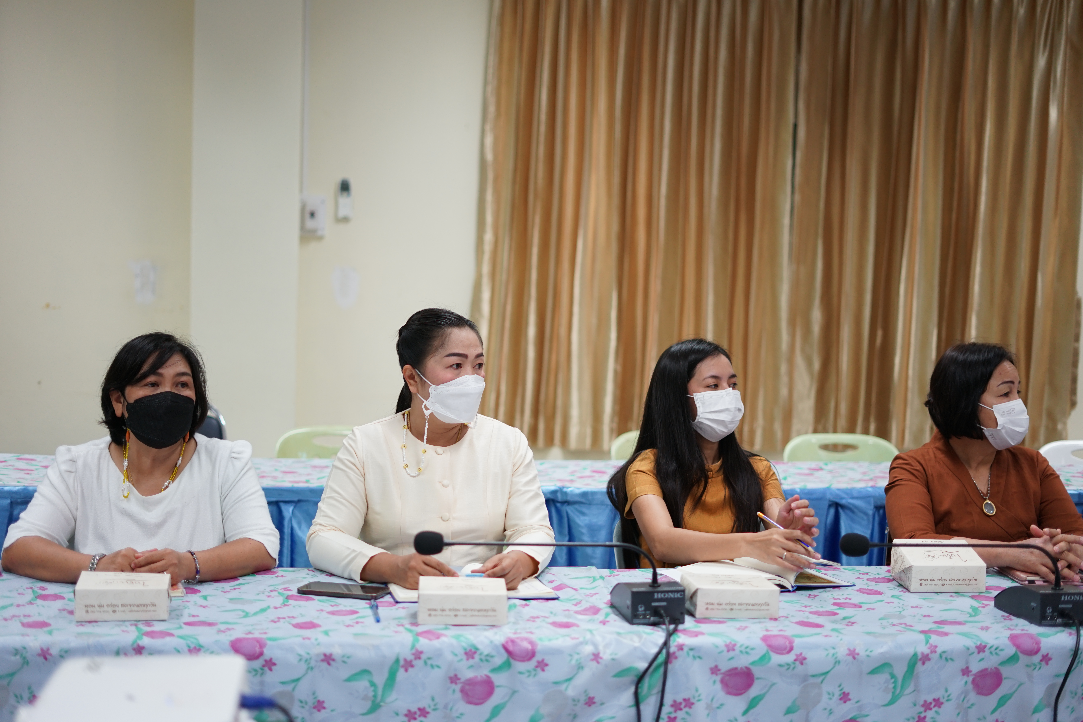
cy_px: 361
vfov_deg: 27.0
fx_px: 1504
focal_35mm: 50
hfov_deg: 39.6
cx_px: 542
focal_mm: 50
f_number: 1.8
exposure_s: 1/200
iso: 400
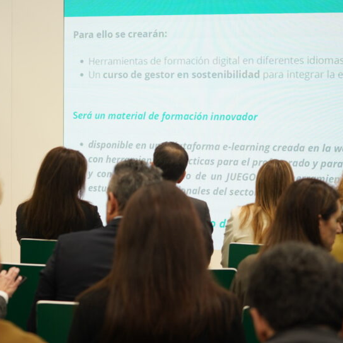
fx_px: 1256
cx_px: 143
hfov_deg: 15.5
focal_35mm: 112
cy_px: 142
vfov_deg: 15.5
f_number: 4
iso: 800
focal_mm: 70
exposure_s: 1/200
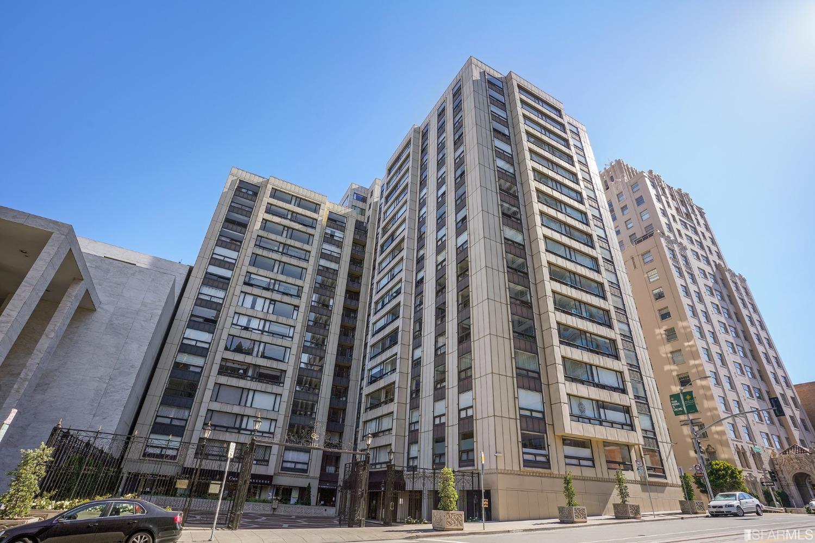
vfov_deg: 70.4
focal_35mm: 17
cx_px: 408
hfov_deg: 93.3
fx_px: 385
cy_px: 272
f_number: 8
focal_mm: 17
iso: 320
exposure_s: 1/500
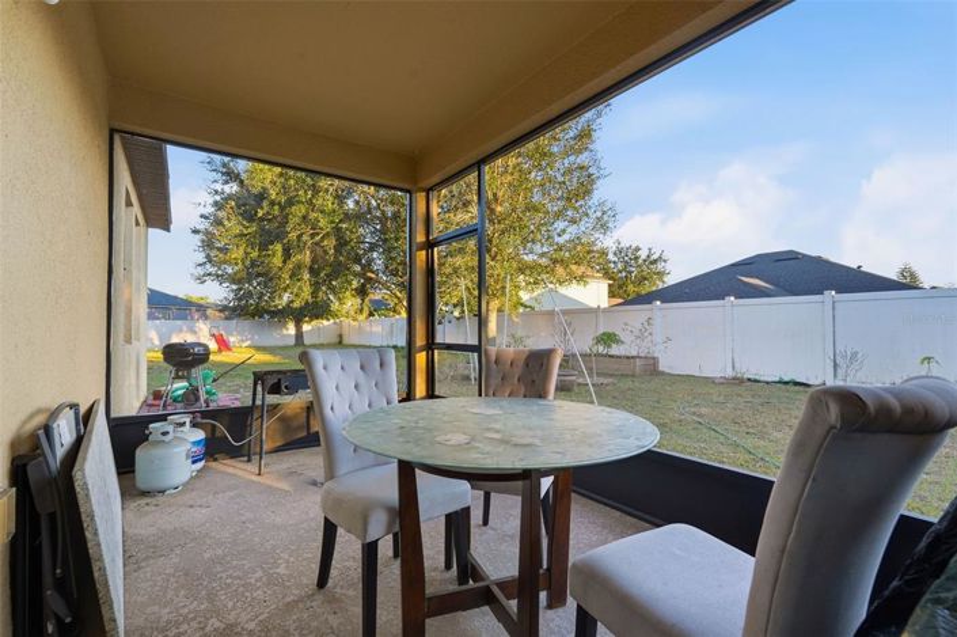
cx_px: 478
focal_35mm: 16
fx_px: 425
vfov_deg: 73.7
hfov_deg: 96.8
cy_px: 318
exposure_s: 1/60
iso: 125
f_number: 8
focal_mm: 16
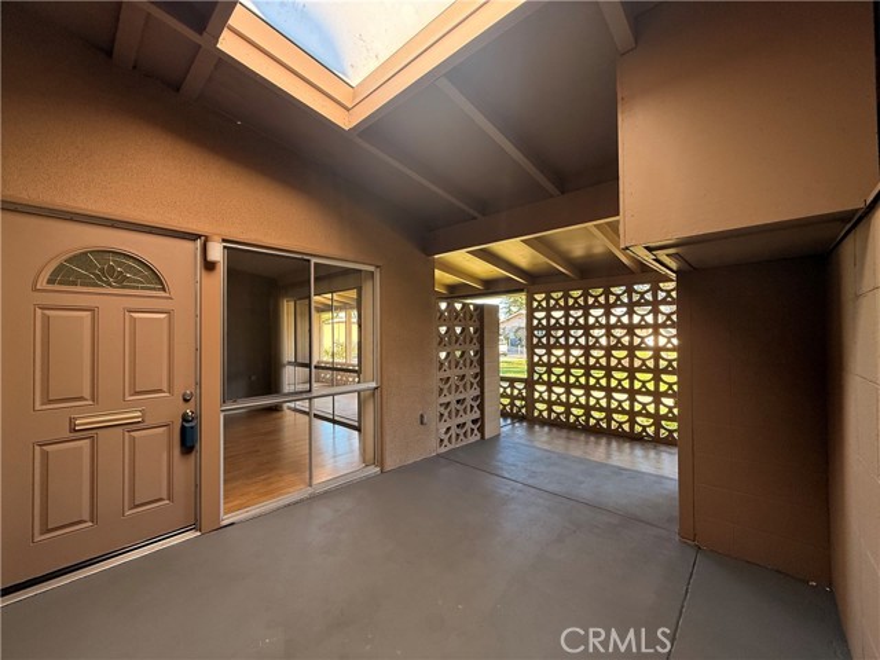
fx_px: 356
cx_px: 440
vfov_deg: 85.7
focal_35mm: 14
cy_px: 330
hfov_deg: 102.1
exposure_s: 1/99
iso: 100
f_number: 2.2
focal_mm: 2.22
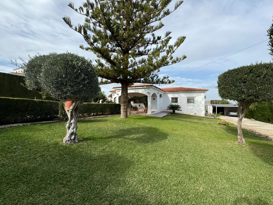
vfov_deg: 85.7
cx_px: 136
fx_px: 110
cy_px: 102
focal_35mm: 14
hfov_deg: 102.1
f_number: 2.2
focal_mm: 2.22
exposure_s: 1/1256
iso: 40
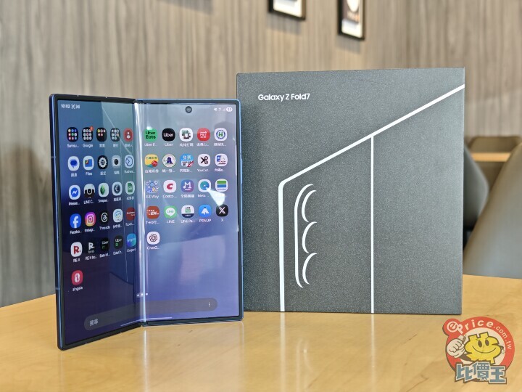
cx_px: 261
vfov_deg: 31.5
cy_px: 196
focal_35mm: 46
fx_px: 694
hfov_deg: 41.2
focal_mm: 6.55
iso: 200
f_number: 1.62
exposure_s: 1/120
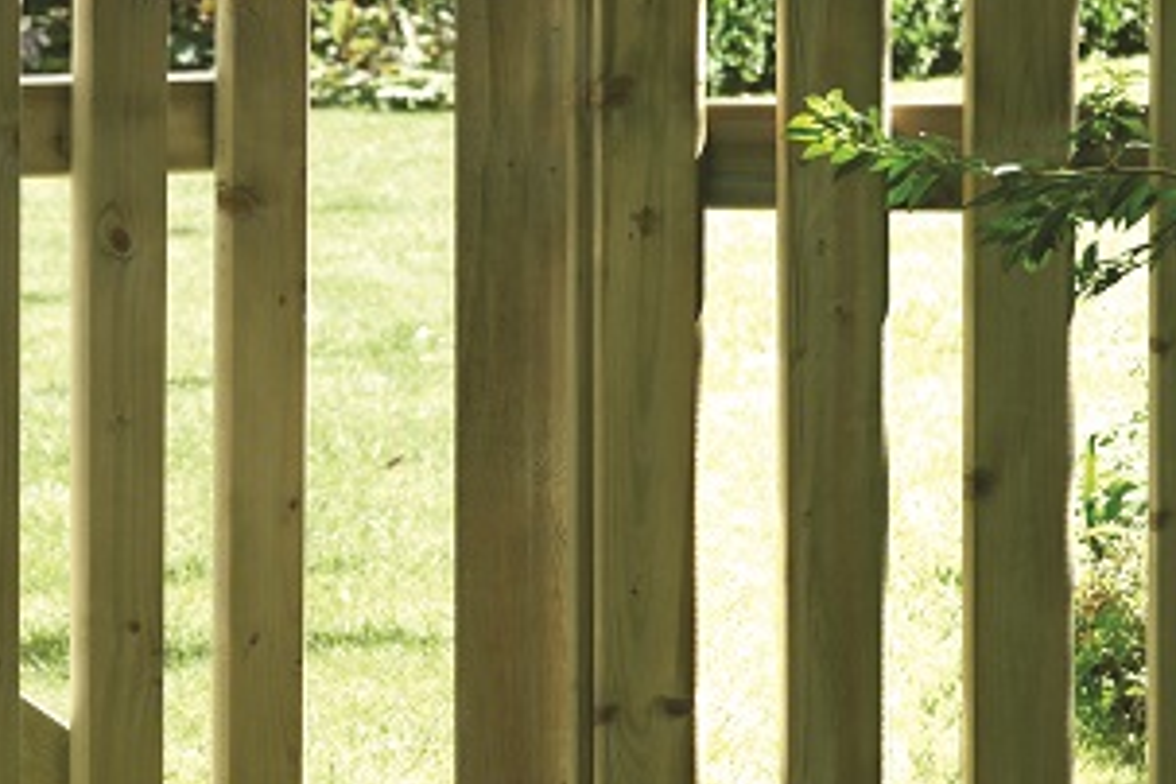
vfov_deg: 5.9
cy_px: 652
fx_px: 7545
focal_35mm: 231
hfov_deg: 8.9
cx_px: -39
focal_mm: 70
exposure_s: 1/100
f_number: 8
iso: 200
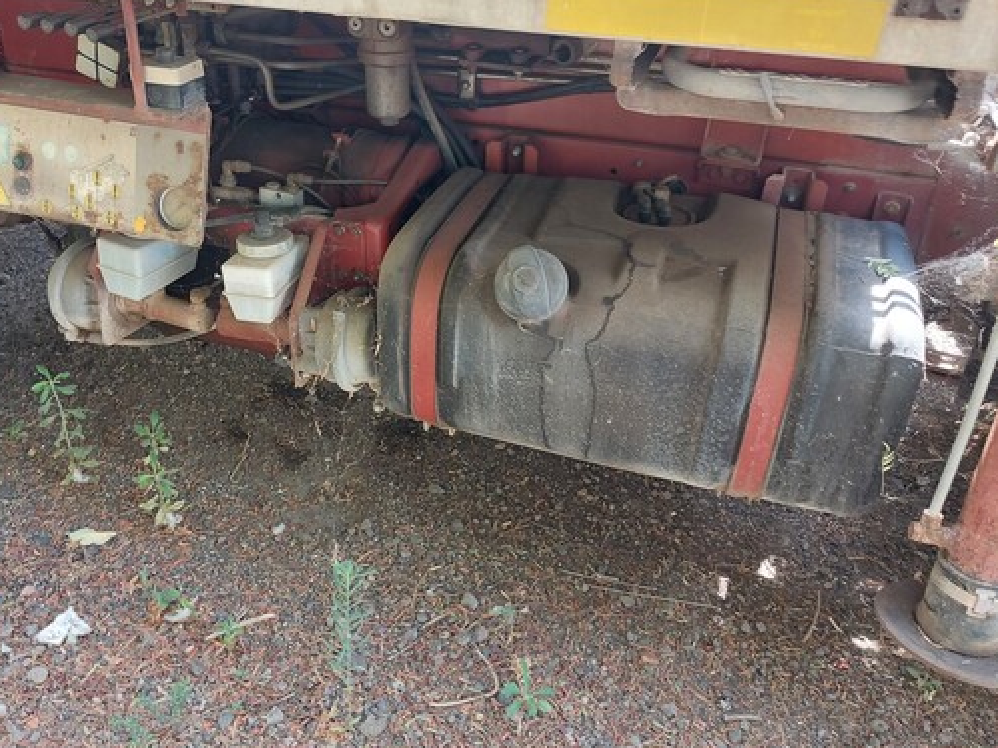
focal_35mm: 30
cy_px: 365
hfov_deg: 59.8
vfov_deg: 46.8
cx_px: 443
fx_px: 865
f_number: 1.8
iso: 64
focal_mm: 5.23
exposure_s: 1/50
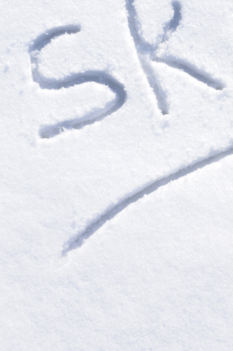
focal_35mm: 86
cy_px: 56
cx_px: 180
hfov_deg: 15.8
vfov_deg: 23.2
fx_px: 837
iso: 200
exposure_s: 1/640
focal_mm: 32
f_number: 9
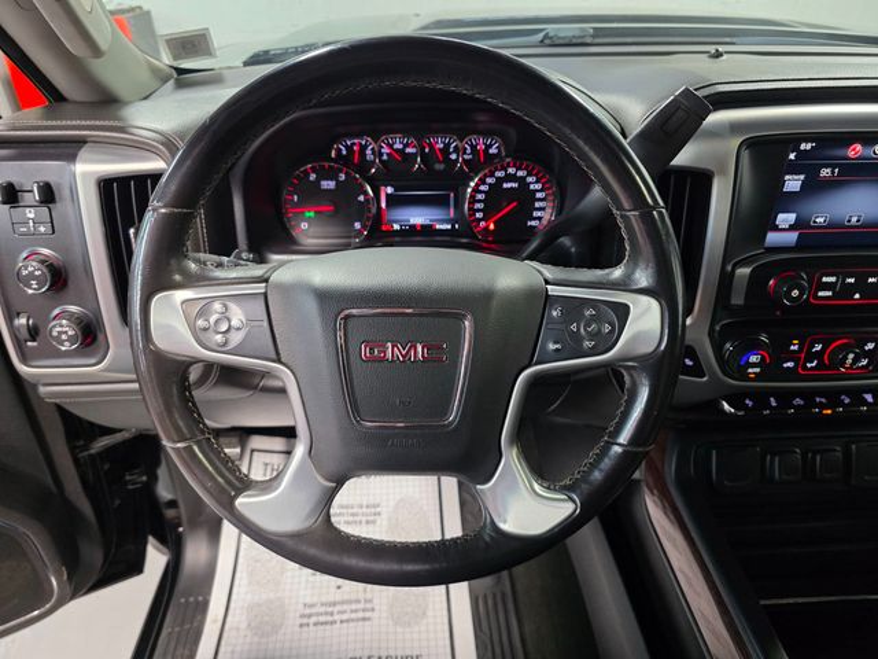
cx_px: 439
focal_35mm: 23
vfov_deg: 58.9
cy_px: 330
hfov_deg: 73.9
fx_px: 583
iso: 500
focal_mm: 6.3
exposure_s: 1/120
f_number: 1.7
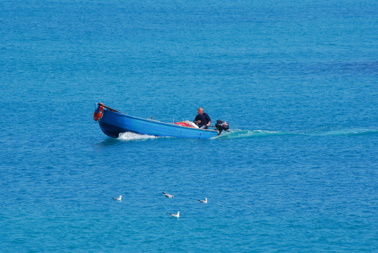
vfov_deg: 3.1
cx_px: 189
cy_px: 126
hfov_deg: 4.6
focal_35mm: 450
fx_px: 4730
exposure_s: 1/160
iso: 100
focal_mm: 300
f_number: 11
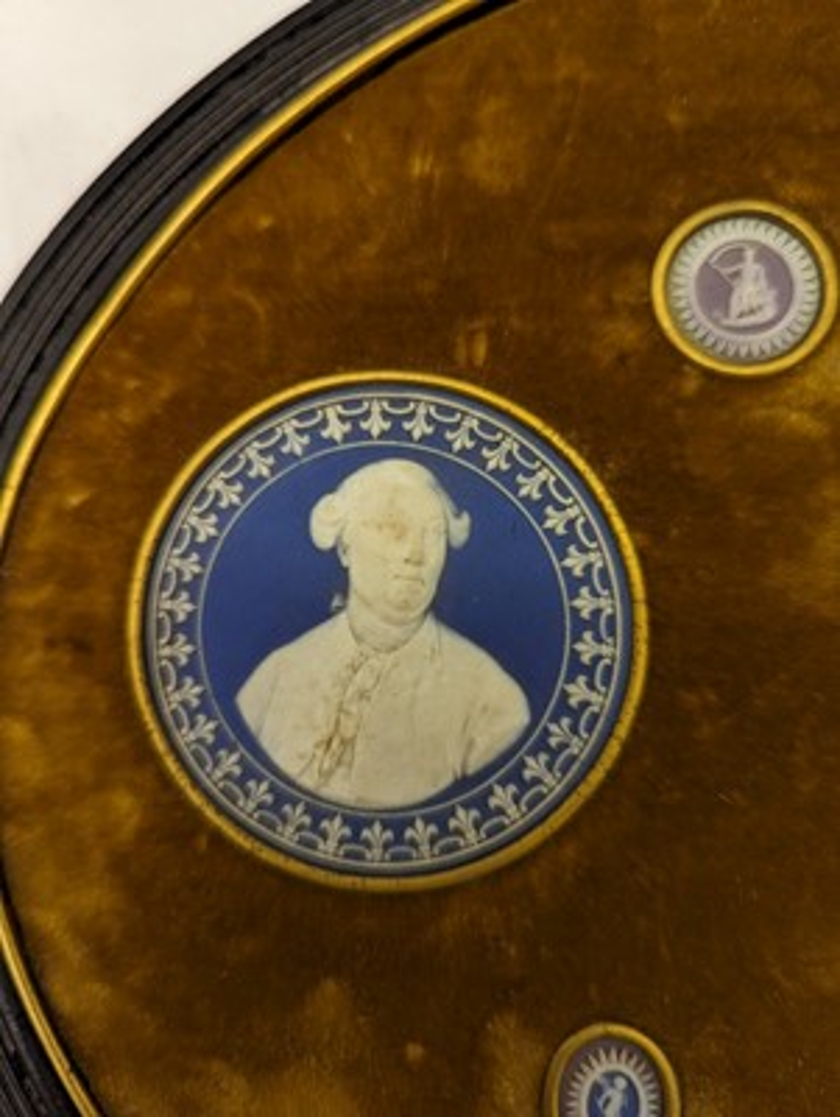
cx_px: 420
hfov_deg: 56.9
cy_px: 558
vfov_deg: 71.5
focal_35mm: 24
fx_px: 775
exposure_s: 1/61.5
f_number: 1.85
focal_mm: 6.81
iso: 66
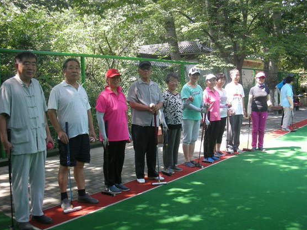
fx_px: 337
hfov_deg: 49.0
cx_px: 143
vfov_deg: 37.7
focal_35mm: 38
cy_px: 124
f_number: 2.8
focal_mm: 5.8
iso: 50
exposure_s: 1/110
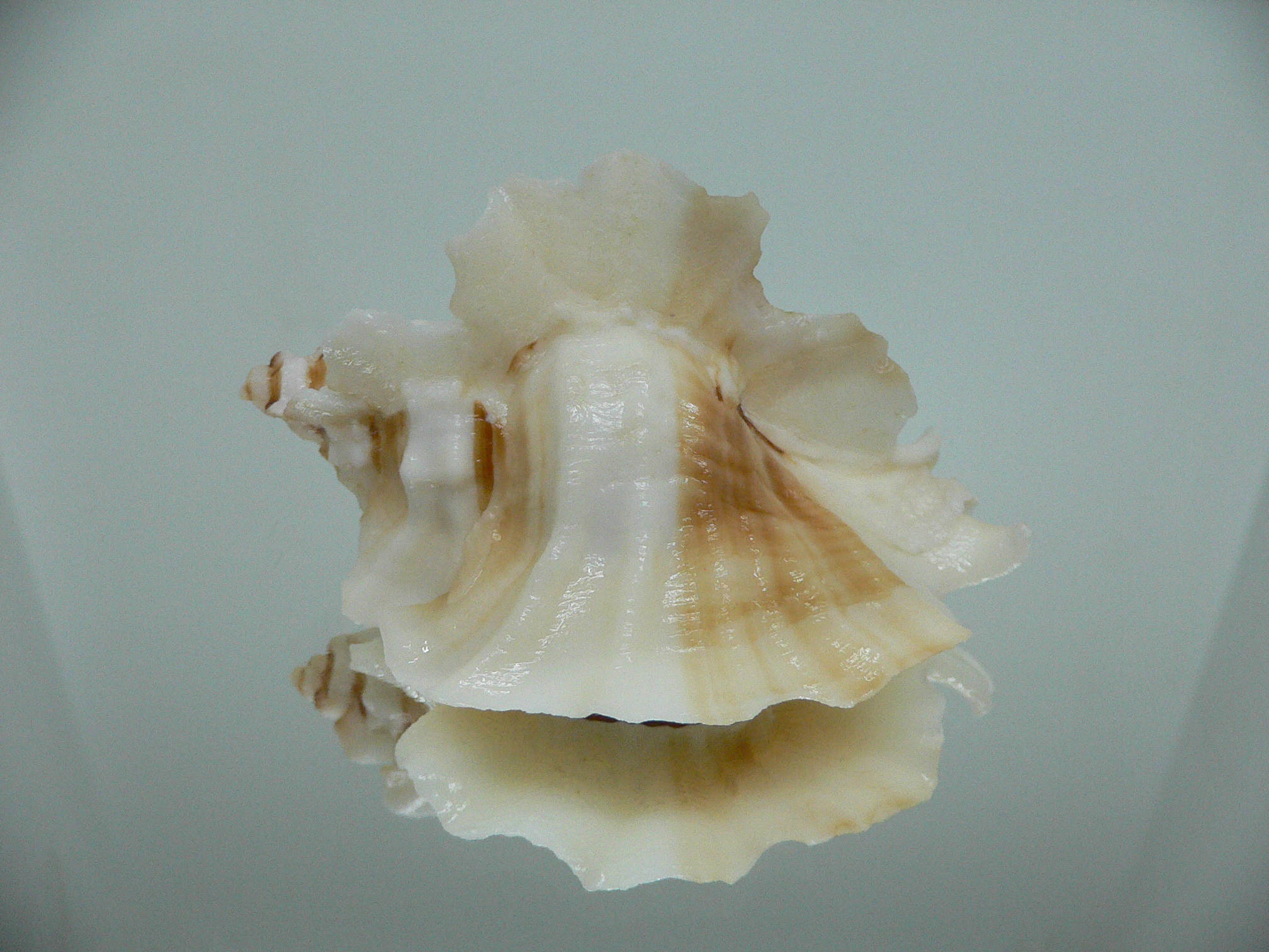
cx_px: 634
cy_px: 476
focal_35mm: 35
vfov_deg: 40.7
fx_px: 1283
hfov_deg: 52.6
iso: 200
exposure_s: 1/60
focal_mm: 4.6
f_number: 2.8
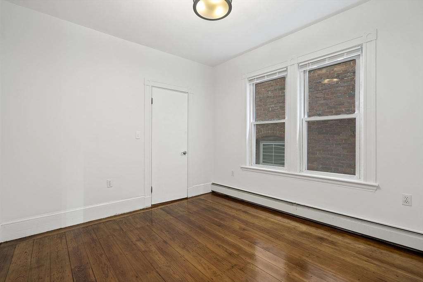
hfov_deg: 96.7
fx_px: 188
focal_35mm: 16
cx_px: 212
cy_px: 141
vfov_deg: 73.8
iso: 320
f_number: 7.1
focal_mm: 16
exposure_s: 1/2.5
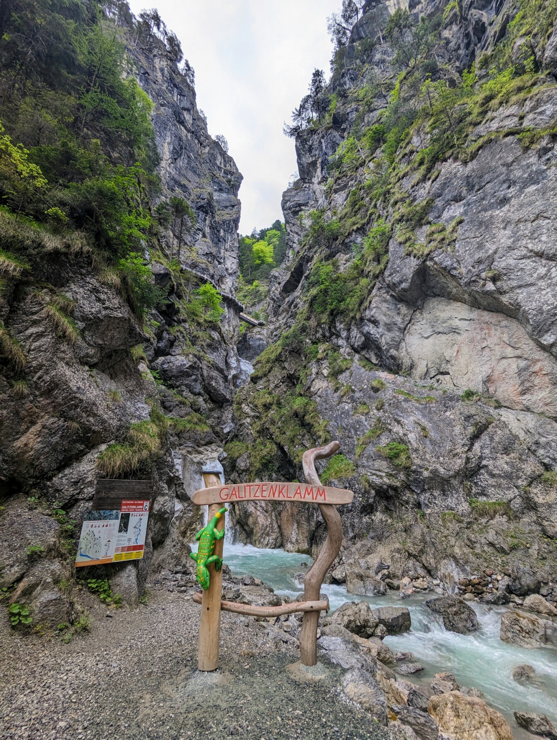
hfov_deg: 78.2
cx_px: 278
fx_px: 342
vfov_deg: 94.4
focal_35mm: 16
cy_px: 370
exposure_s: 1/425
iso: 36
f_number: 2.2
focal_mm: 2.35
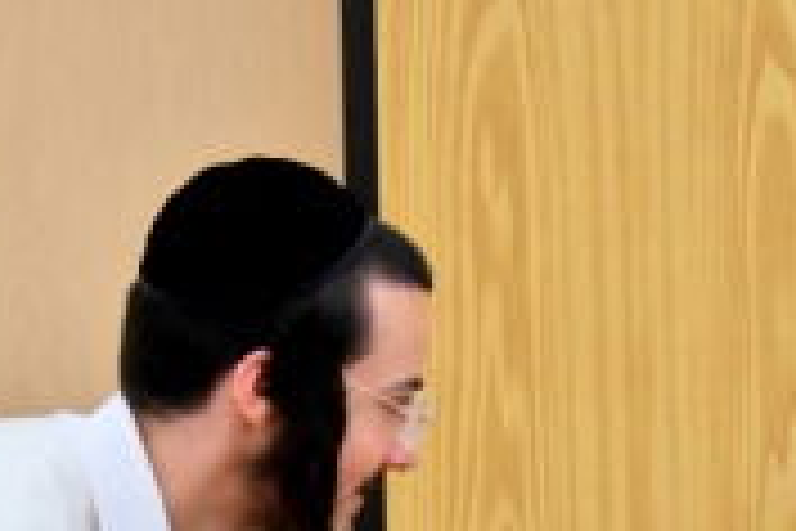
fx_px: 9220
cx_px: 657
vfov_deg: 3.3
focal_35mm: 417
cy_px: 594
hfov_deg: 4.9
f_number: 4
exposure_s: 1/320
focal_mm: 110
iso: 1000
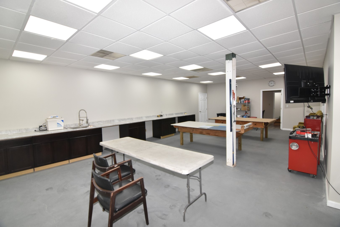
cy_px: 114
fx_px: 156
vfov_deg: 72.1
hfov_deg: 95.0
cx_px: 170
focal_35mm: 16
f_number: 7.1
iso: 800
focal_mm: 11
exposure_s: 1/80
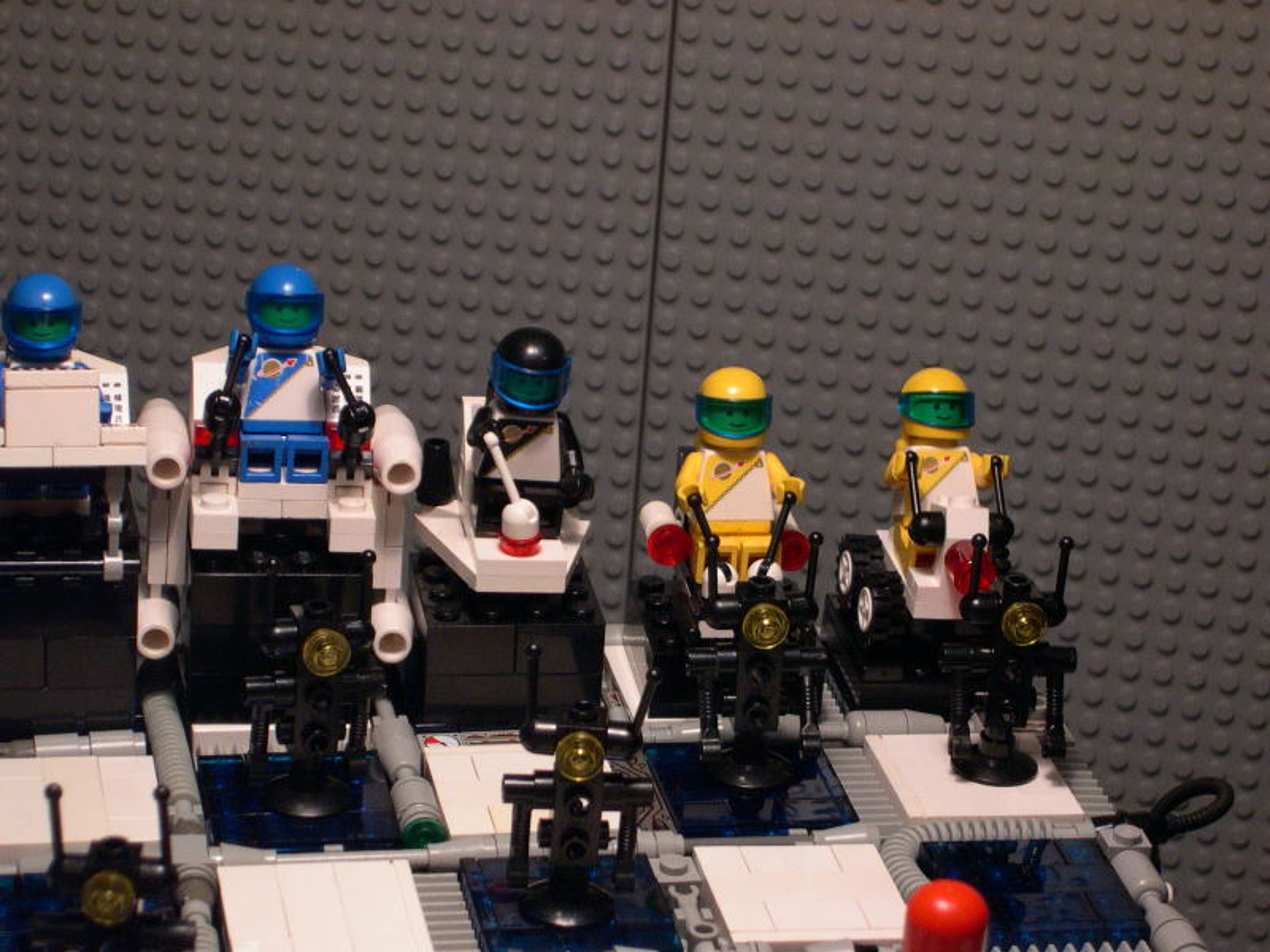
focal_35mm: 114
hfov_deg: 17.3
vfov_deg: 13.0
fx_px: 4182
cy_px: 476
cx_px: 635
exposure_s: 1/50.3
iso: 400
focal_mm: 24
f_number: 4.9
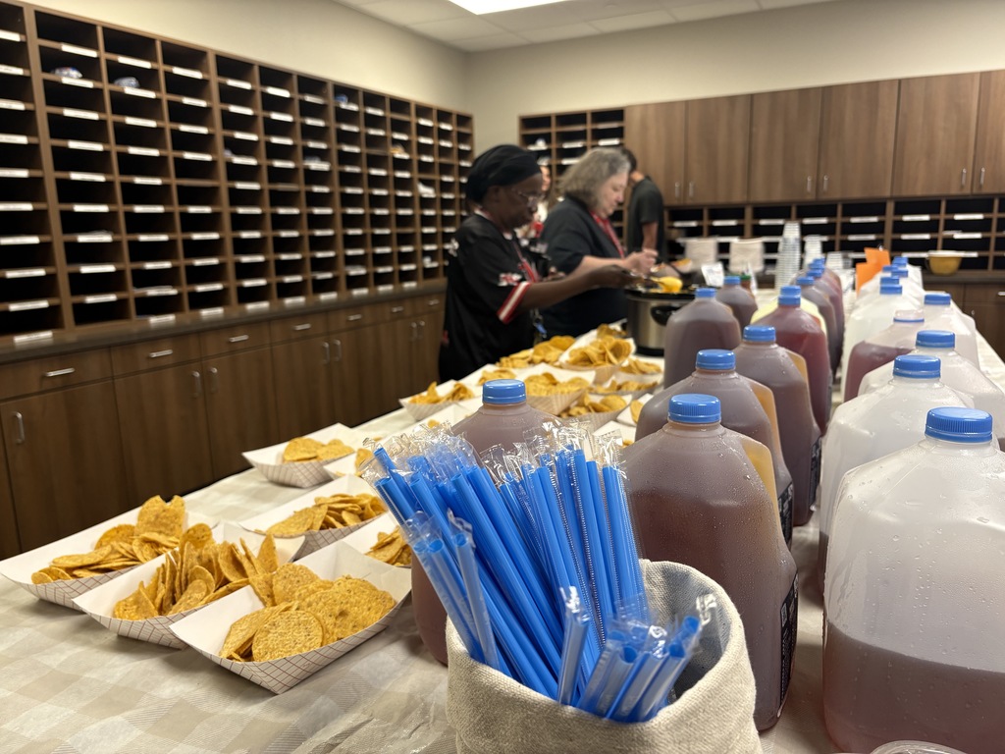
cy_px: 377
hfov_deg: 67.3
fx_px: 755
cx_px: 502
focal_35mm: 26
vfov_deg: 53.1
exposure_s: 1/60
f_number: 1.6
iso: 125
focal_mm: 5.96
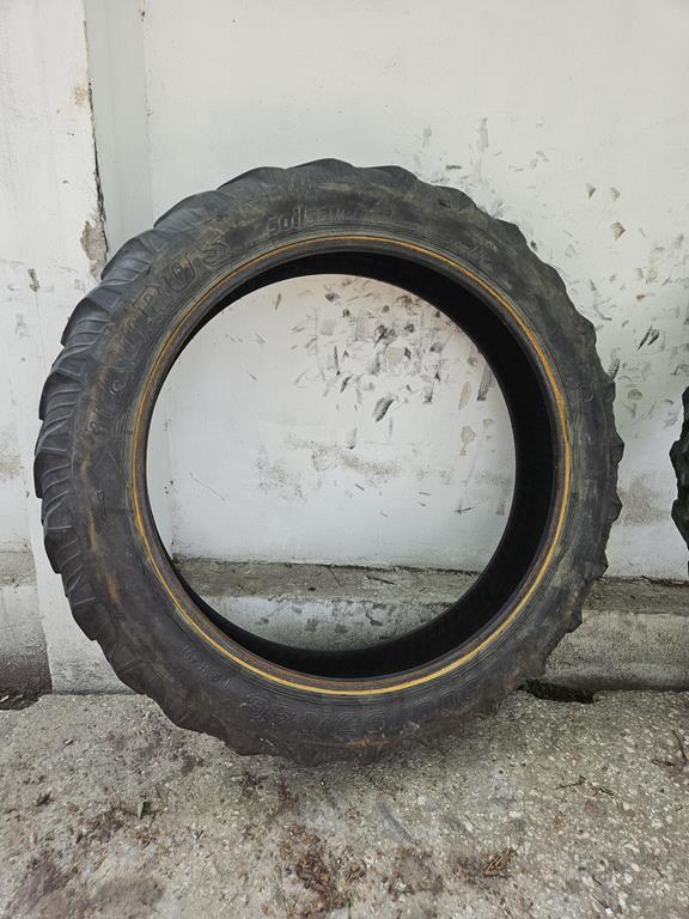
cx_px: 344
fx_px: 610
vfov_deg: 73.9
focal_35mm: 23
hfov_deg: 58.9
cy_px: 460
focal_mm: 5.4
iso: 50
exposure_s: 1/180
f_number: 1.8
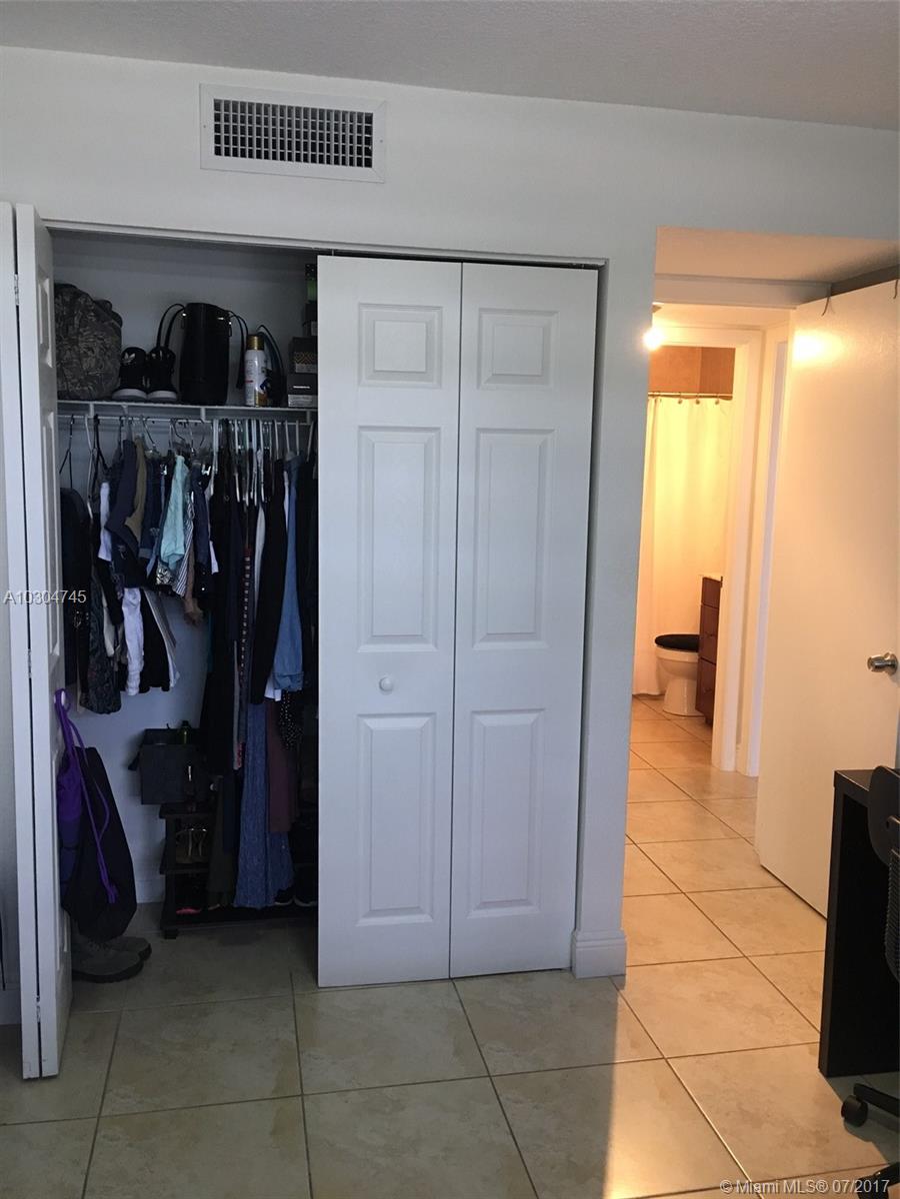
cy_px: 600
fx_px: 1005
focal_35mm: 29
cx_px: 450
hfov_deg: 48.2
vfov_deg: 61.7
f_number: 2.2
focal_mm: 4.15
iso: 64
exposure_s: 1/15
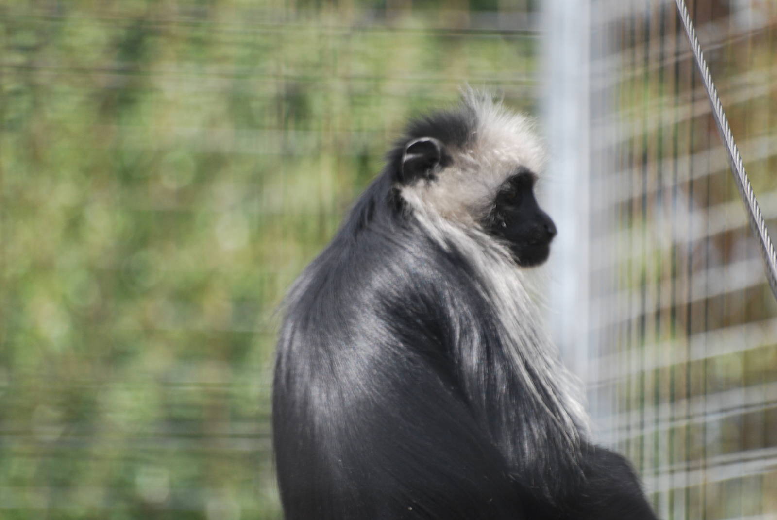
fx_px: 9724
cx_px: 388
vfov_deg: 3.1
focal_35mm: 450
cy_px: 260
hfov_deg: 4.6
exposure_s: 1/500
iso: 400
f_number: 5.6
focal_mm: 300
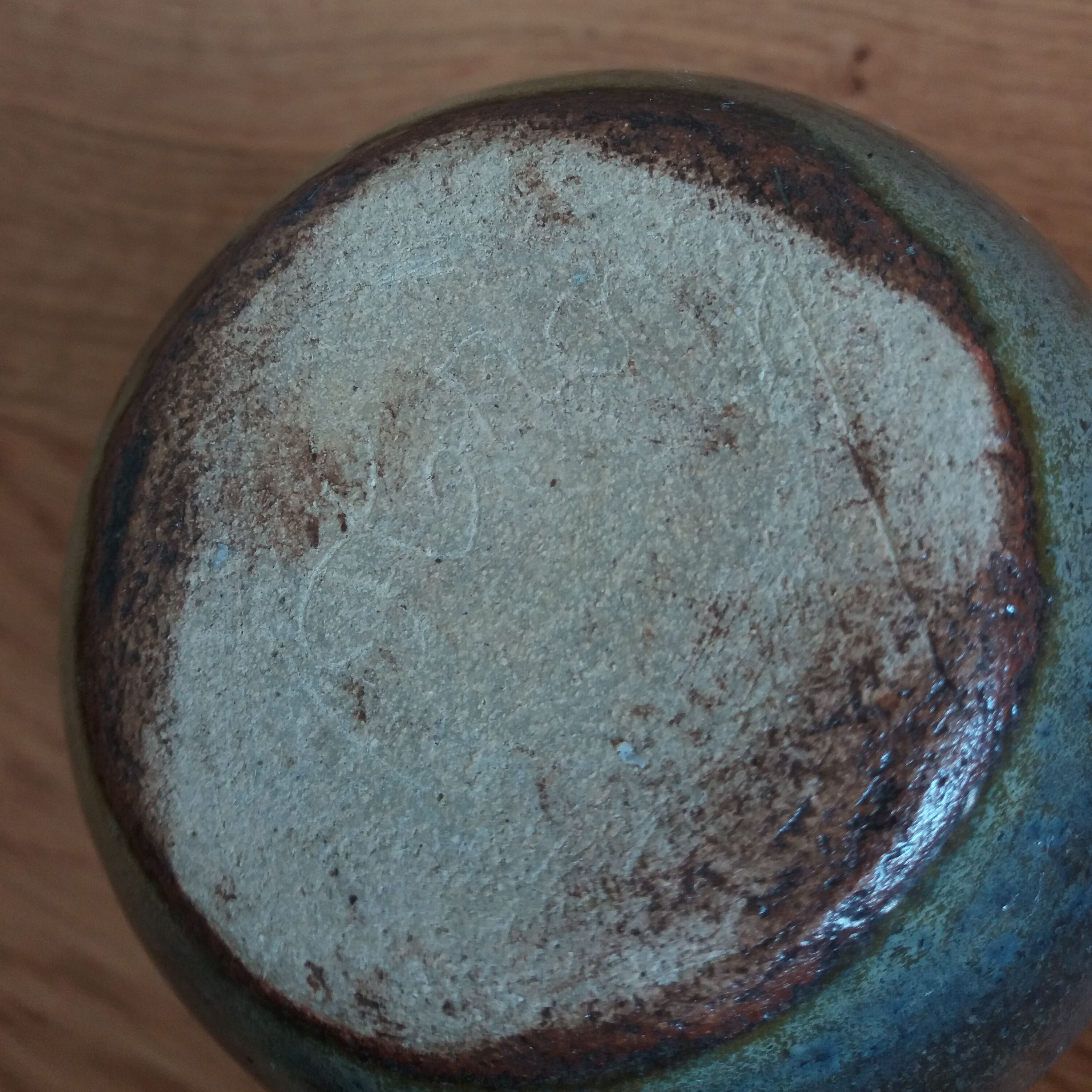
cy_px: 378
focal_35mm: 34
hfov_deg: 48.4
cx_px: 531
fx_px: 1213
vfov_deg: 47.8
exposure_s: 1/33
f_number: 1.9
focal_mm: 3.7
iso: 80
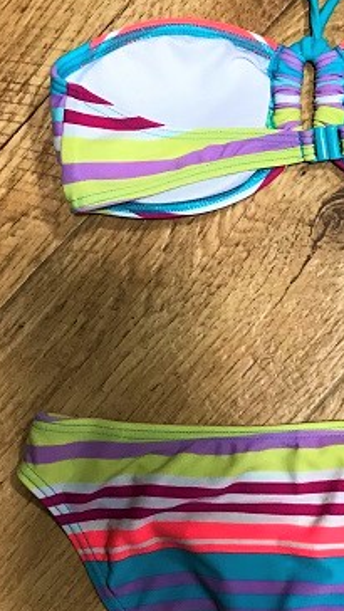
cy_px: 222
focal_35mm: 67
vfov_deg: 31.3
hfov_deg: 17.5
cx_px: 354
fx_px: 1085
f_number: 1.8
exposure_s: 1/17
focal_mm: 3.99
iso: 50
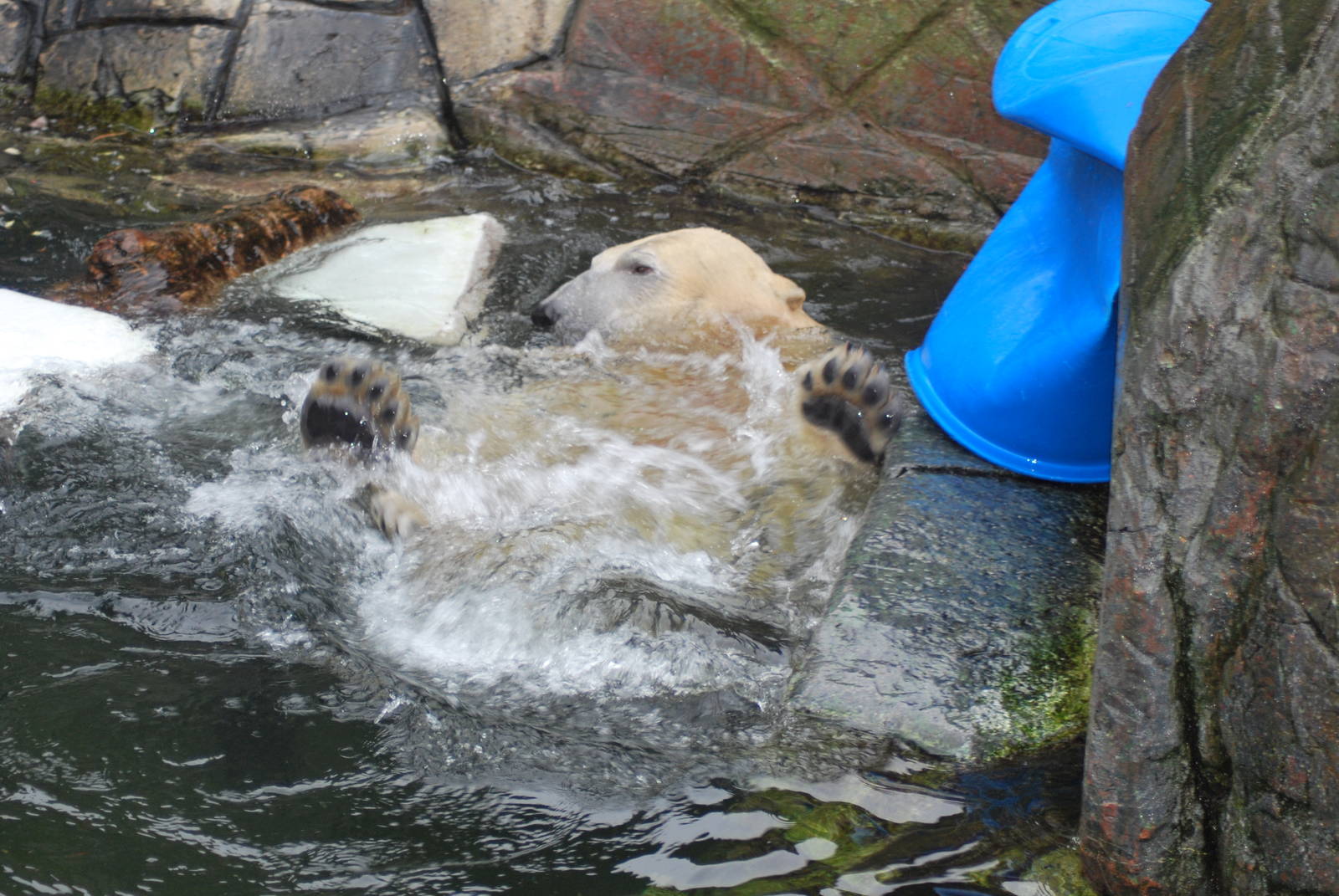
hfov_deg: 19.4
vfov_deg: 13.1
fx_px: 3910
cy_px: 448
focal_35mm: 105
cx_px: 670
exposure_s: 1/60
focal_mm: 70
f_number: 4
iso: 400
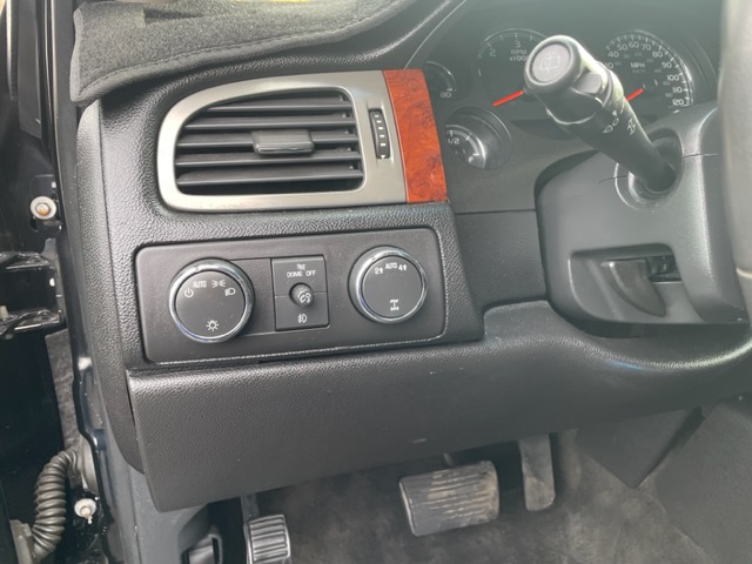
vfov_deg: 53.1
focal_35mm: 26
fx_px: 565
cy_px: 282
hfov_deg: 67.3
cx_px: 376
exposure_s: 1/115
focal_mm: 4.2
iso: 125
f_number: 1.6
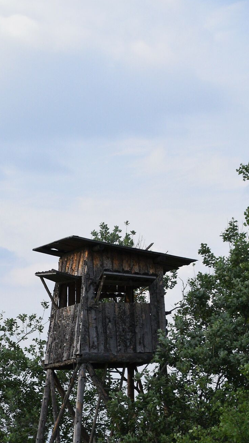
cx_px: -6
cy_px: 391
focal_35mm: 180
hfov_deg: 6.7
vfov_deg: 11.9
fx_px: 2112
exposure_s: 1/4000
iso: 1100
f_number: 5
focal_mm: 62
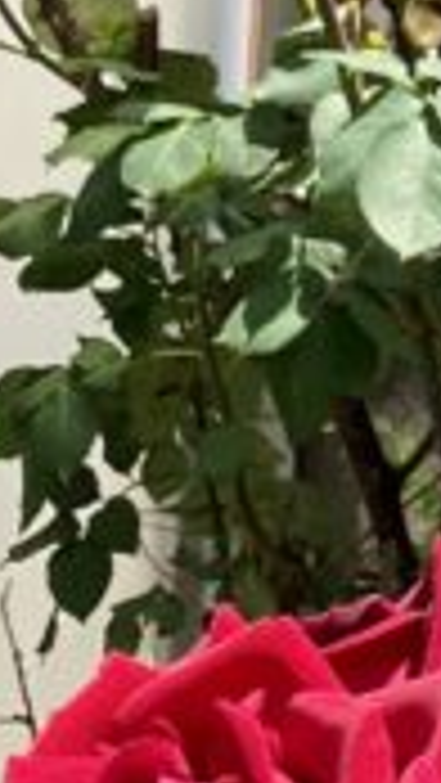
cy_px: 108
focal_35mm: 180
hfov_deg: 6.3
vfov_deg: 11.9
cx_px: 1264
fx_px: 3738
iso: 32
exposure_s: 1/1080
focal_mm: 3.99
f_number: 1.8
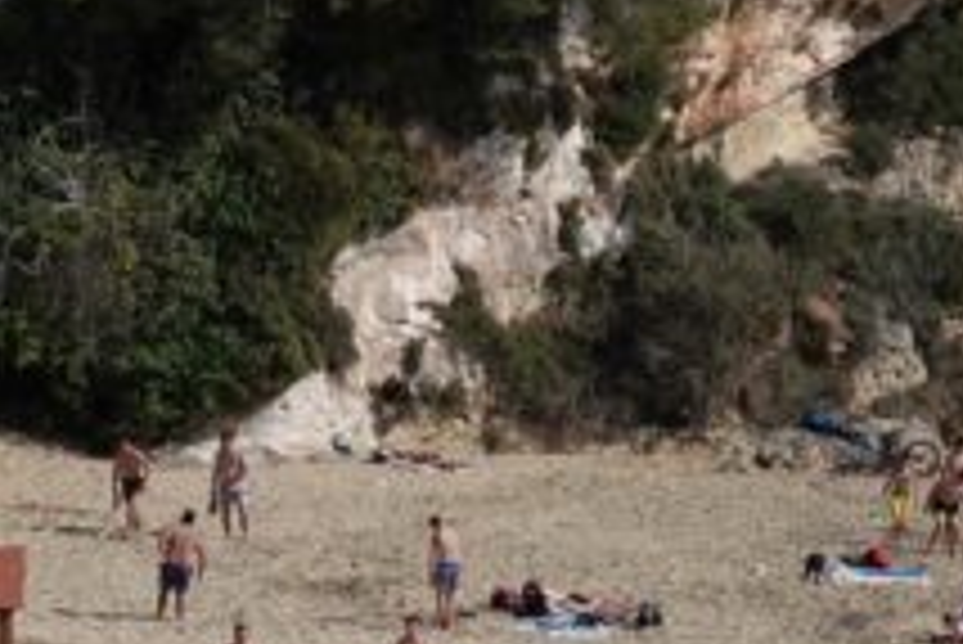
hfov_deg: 8.8
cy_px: 667
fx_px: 6264
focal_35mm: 234
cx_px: 909
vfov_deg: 5.9
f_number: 4.5
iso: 100
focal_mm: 26.42
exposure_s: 1/1000
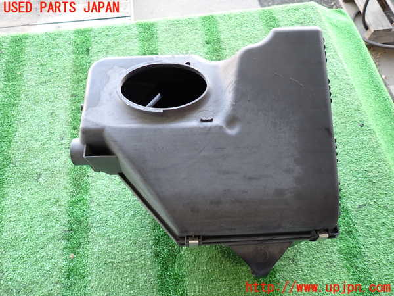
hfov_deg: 69.4
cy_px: 148
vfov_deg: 54.9
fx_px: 285
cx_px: 197
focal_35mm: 25
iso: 200
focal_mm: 4.5
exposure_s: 1/60
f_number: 2
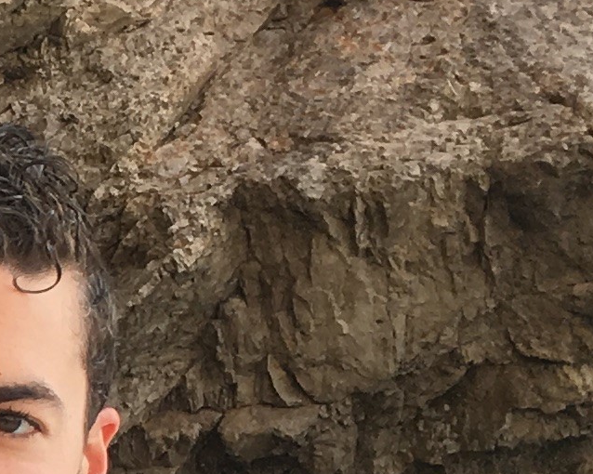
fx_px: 3141
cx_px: -884
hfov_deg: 9.5
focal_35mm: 179
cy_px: 604
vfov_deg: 8.5
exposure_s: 1/250
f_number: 2.2
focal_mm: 4.15
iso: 25
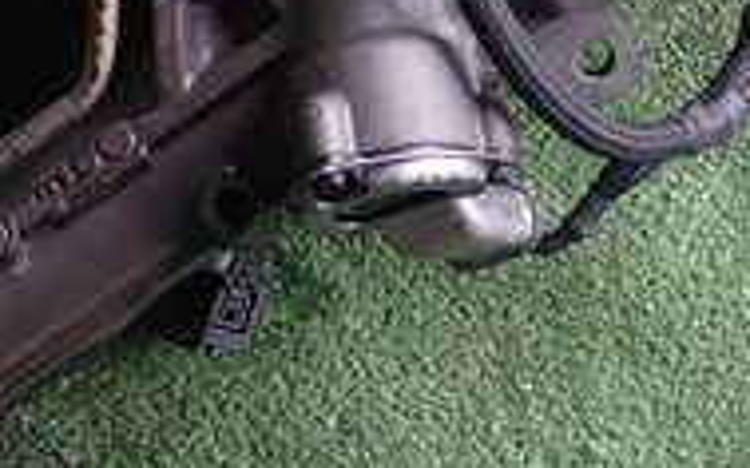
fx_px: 3024
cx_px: 746
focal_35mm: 148
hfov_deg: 13.9
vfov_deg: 8.5
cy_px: -369
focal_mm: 7.84
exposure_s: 1/50
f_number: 2.9
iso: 200
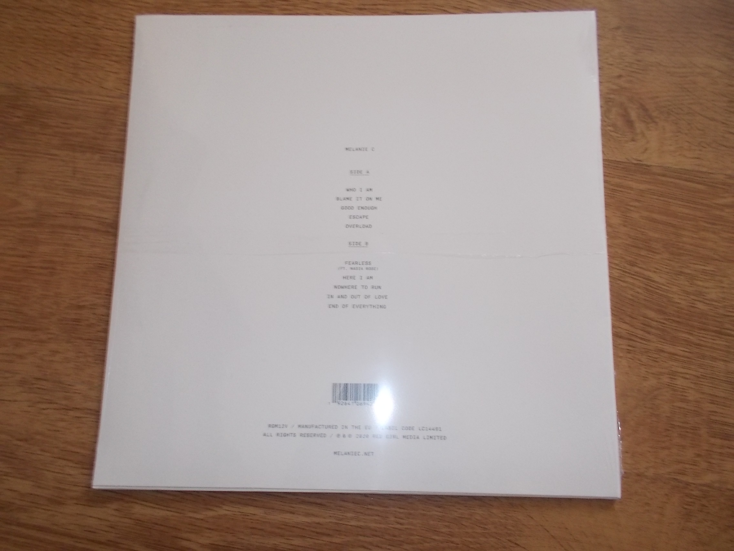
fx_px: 615
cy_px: 276
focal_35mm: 29
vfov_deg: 48.2
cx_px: 367
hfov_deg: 61.7
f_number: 3.3
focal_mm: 4.1
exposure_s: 1/30
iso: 320
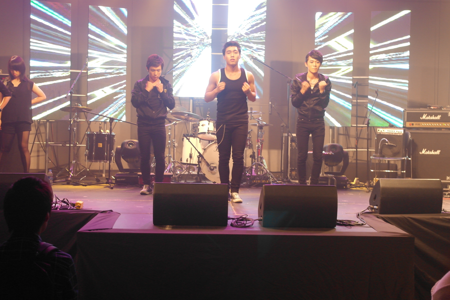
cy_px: 150
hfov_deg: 37.5
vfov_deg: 25.5
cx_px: 225
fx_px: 662
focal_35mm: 53
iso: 640
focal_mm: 35
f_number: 4.5
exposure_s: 1/15
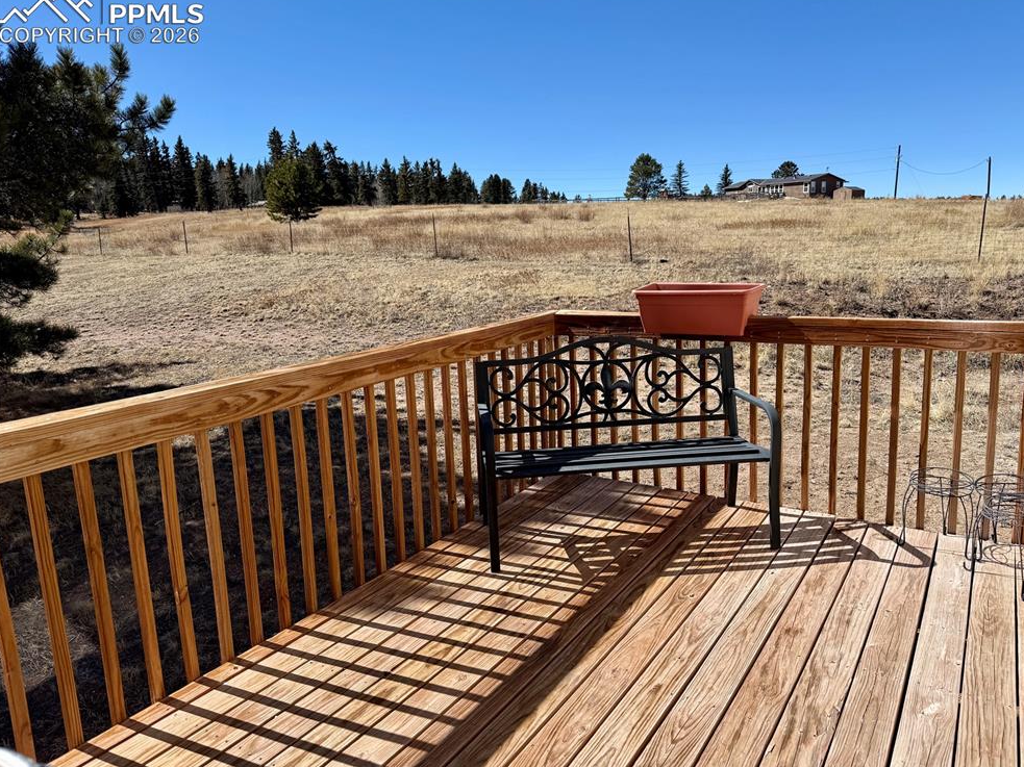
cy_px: 385
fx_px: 739
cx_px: 528
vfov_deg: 54.9
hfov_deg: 69.4
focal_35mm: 25
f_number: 1.78
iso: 80
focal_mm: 6.76
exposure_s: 1/4405
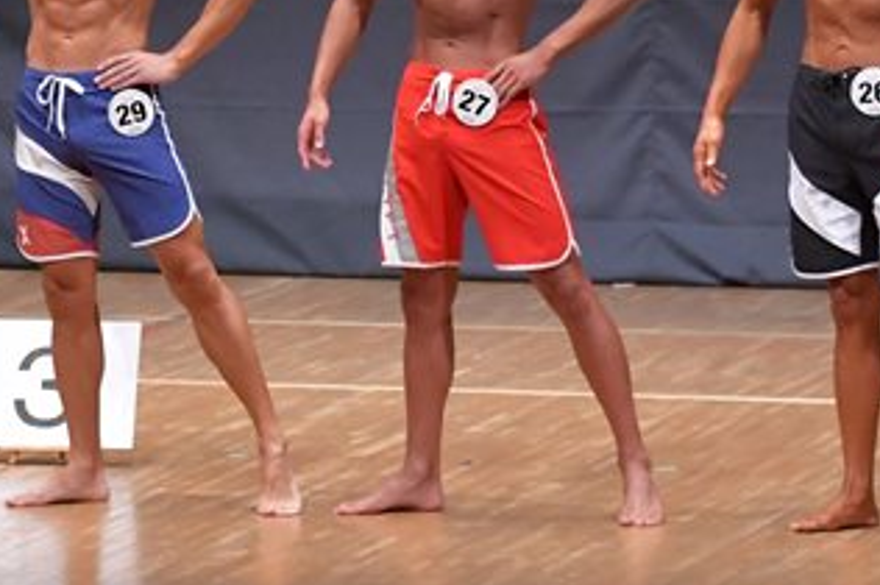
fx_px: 10061
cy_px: 109
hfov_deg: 5.0
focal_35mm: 412
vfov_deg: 3.3
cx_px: 124
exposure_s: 1/400
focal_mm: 112
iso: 8000
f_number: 5.6
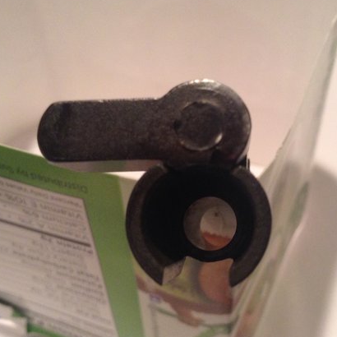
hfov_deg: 36.7
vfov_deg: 36.8
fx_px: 507
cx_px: 201
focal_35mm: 46
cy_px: 160
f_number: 2.4
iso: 125
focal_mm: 3.3
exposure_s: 1/25
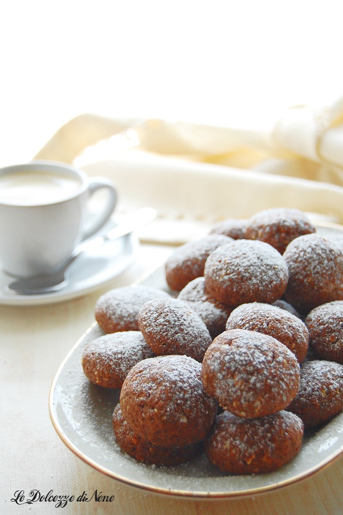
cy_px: 258
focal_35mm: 63
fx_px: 902
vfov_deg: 31.9
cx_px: 172
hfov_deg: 21.5
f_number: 5.3
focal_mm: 42
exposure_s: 1/20
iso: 800
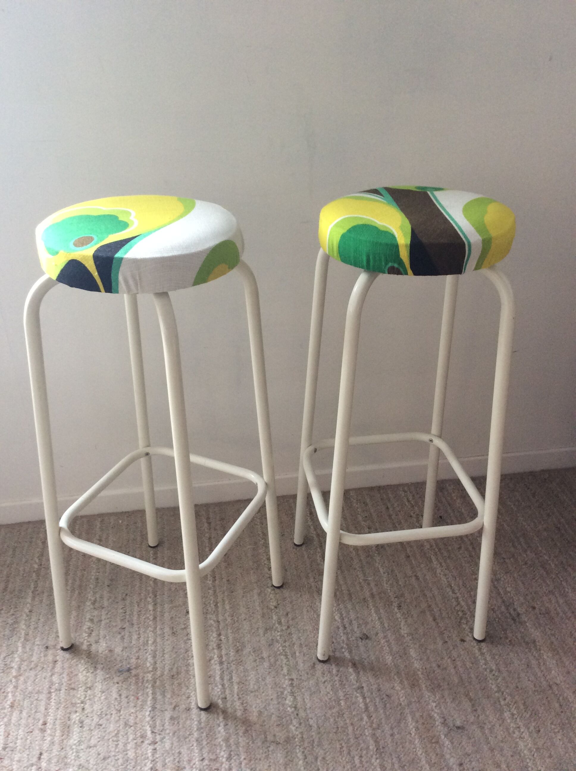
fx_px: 712
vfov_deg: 56.9
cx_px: 288
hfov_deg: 44.1
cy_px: 386
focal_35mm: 32
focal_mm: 3.3
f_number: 2.4
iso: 64
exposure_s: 1/25
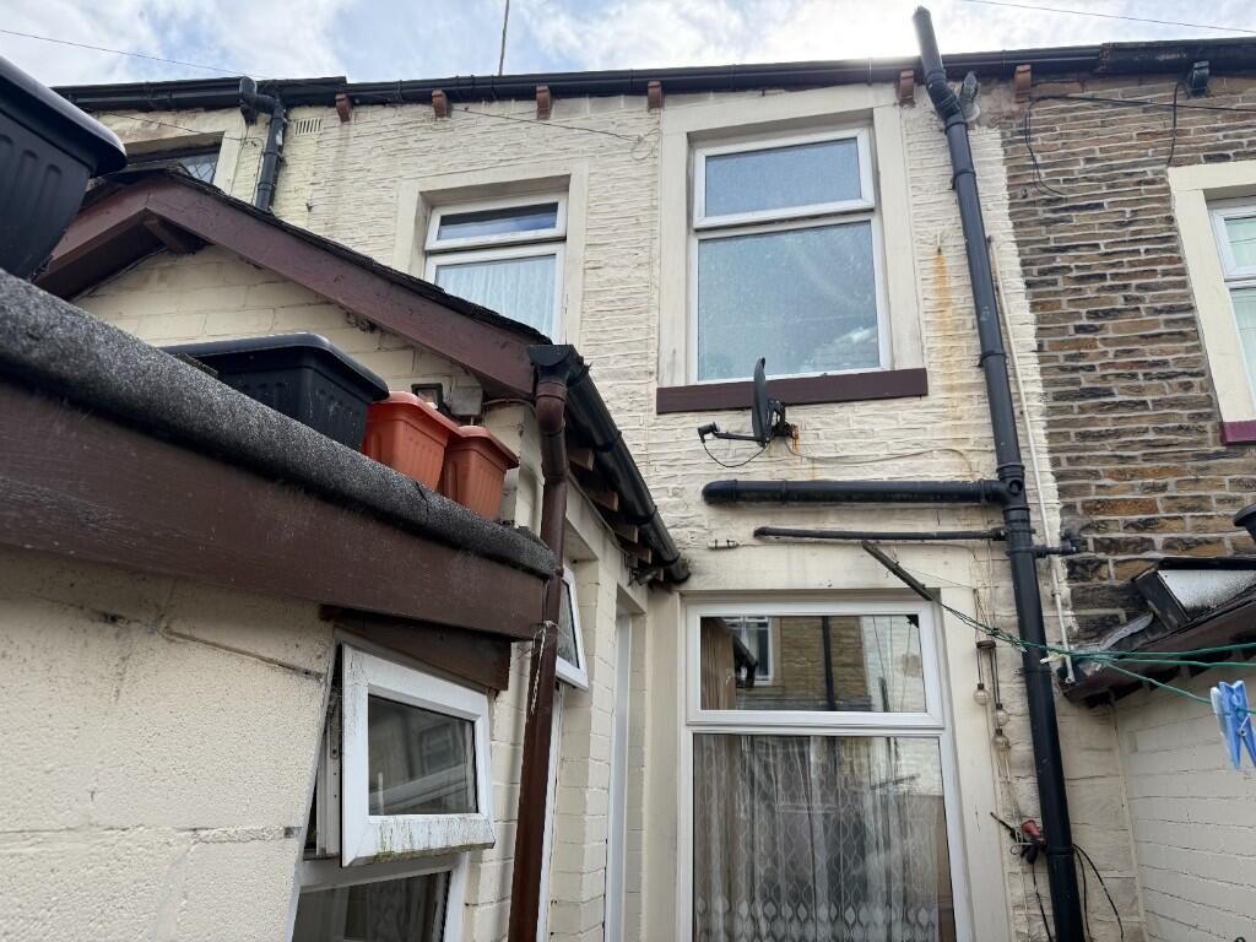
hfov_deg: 71.6
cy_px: 471
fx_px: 871
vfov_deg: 56.8
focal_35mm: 24
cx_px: 628
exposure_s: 1/2525
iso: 100
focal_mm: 6.76
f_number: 1.78
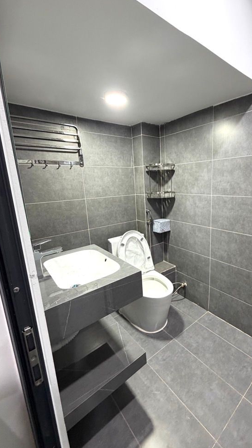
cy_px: 222
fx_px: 190
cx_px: 162
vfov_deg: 99.4
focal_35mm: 16
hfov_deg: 65.7
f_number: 2.2
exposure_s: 1/50
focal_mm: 2.22
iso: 320
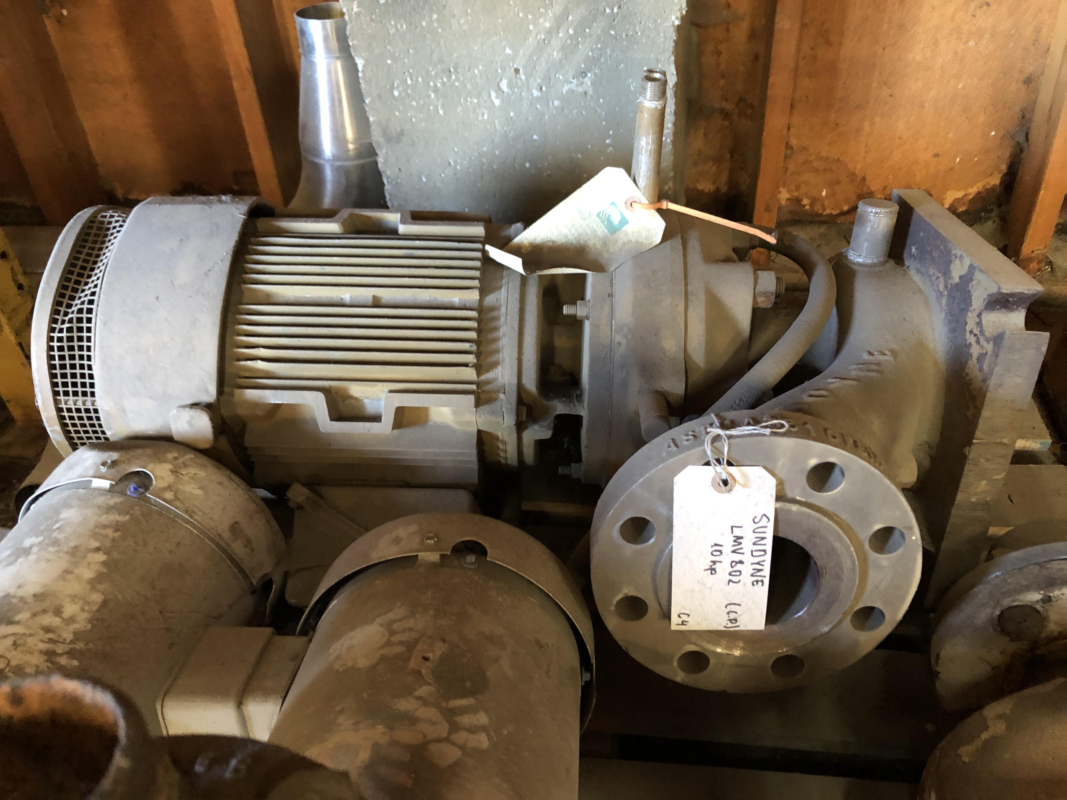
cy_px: 400
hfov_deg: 63.4
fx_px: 863
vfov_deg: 49.7
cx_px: 534
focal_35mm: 28
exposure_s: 1/5
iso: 100
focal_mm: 3.99
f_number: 1.8
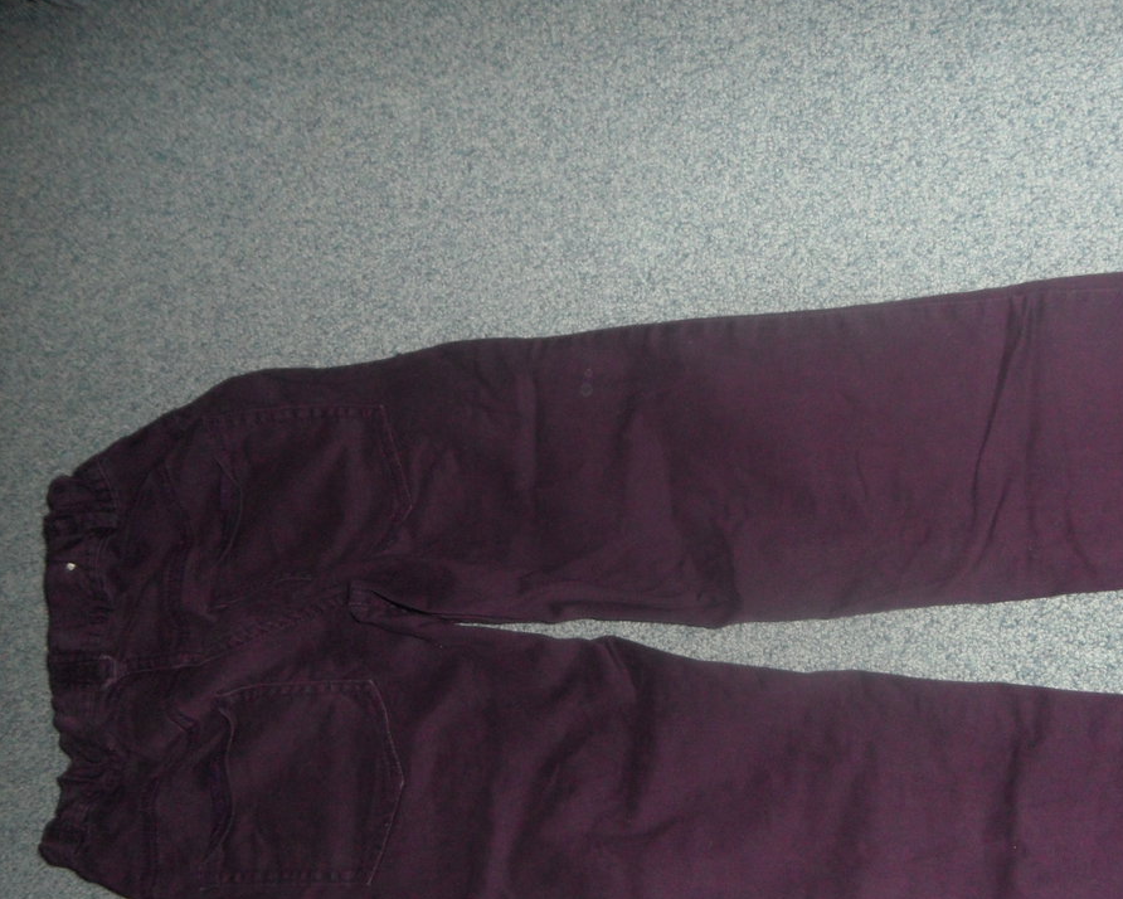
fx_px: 1164
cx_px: 818
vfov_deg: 41.8
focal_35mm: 35
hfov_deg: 49.8
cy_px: 585
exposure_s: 1/10
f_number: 8.2
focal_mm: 4.1
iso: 160
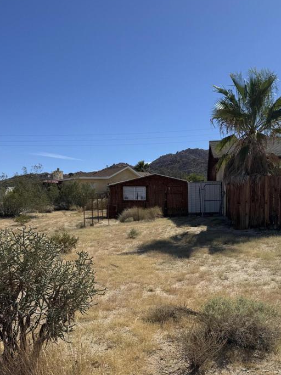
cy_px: 264
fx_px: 390
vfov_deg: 50.0
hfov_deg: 39.4
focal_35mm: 36
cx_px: 178
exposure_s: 1/7092
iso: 80
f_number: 1.78
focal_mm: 6.76
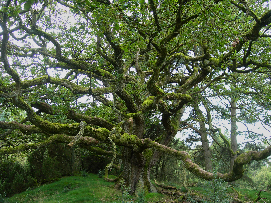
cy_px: 102
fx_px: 297
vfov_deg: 37.7
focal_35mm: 38
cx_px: 136
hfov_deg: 49.0
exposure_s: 1/37.4
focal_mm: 7.8
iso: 50
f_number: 2.8
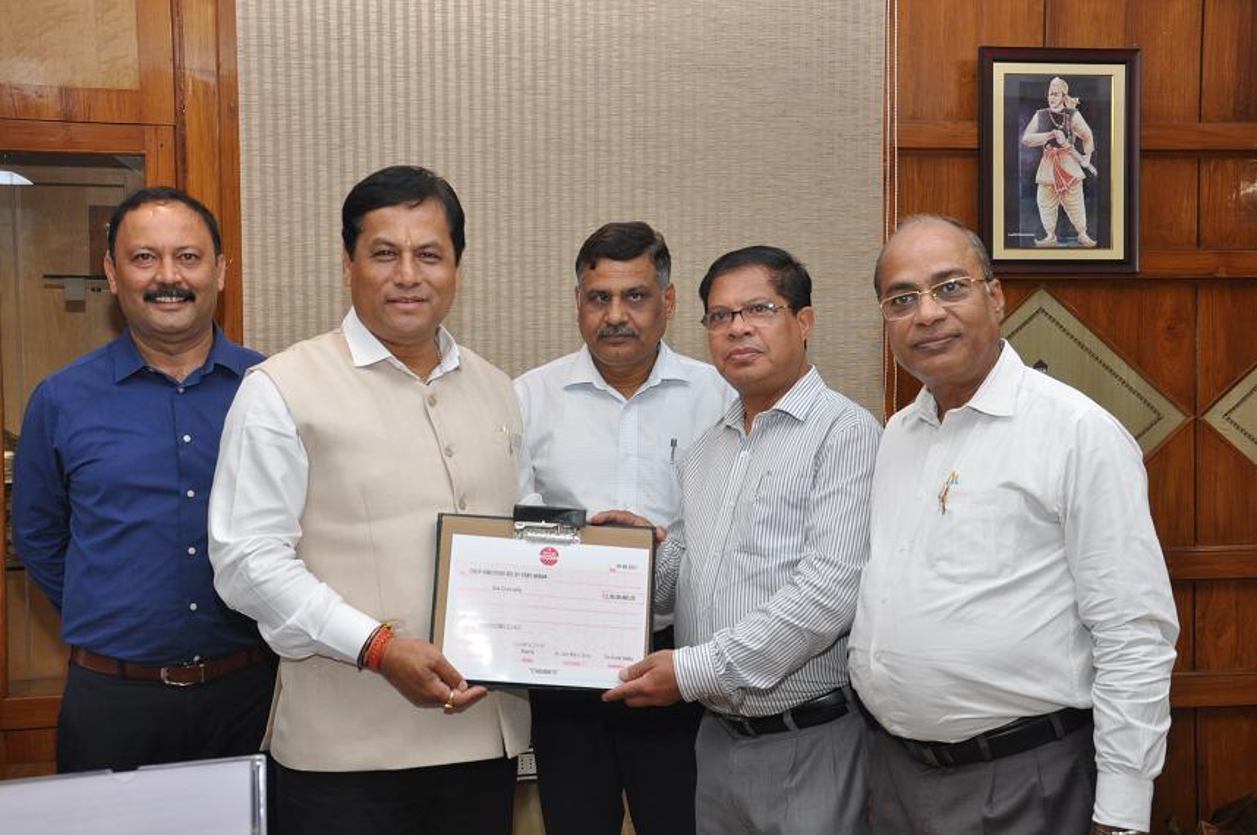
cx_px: 628
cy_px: 418
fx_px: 1360
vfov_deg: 34.1
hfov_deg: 49.6
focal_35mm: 39
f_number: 6.3
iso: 400
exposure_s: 1/80
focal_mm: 26
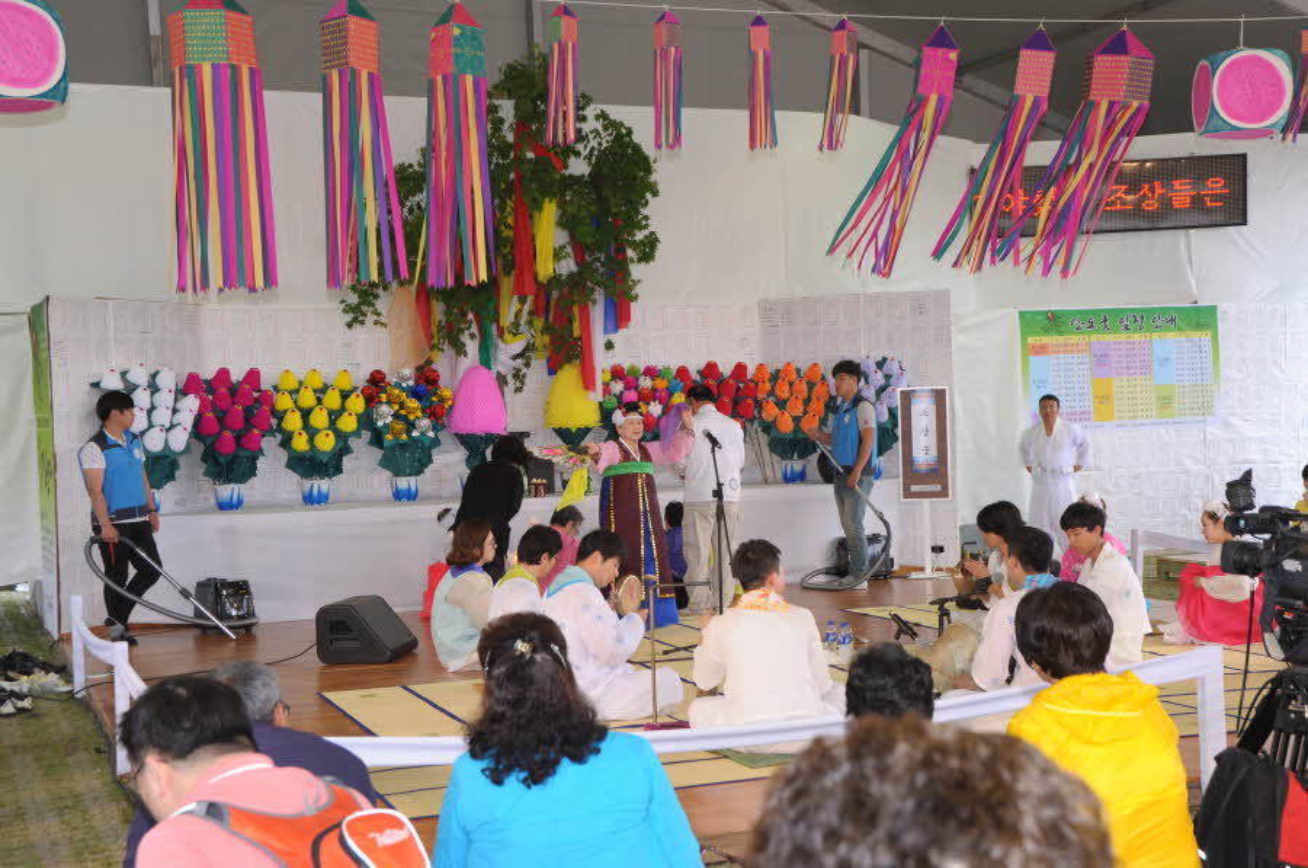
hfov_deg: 39.7
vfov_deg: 26.9
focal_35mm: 50
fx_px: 1814
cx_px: 654
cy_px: 434
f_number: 10
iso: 1600
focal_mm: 50
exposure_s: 1/125
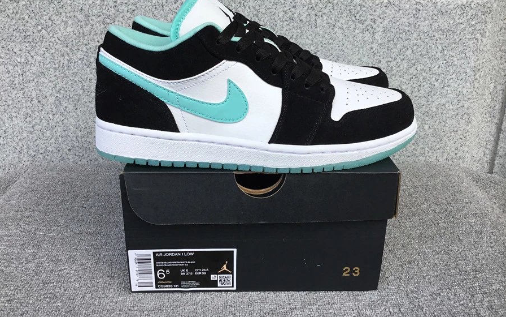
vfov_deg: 38.2
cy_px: 132
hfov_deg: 58.1
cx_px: 252
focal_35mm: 33
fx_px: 455
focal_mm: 3.3
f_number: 2.4
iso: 25
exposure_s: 1/241
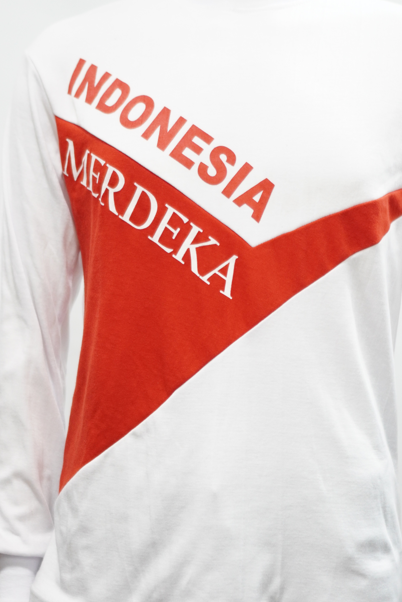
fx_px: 1319
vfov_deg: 25.7
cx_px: 241
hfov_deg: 17.3
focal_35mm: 79
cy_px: 348
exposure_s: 1/125
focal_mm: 35
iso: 800
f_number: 1.8
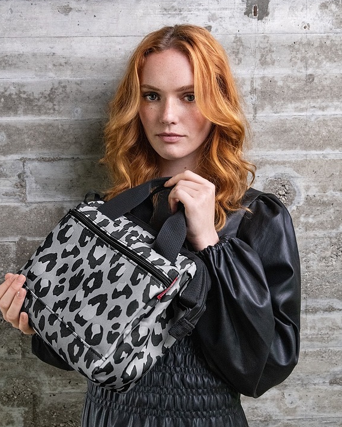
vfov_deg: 45.8
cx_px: 170
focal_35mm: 40
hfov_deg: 37.4
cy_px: 216
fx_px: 506
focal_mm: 35
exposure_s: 1/200
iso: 5000
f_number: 5.6
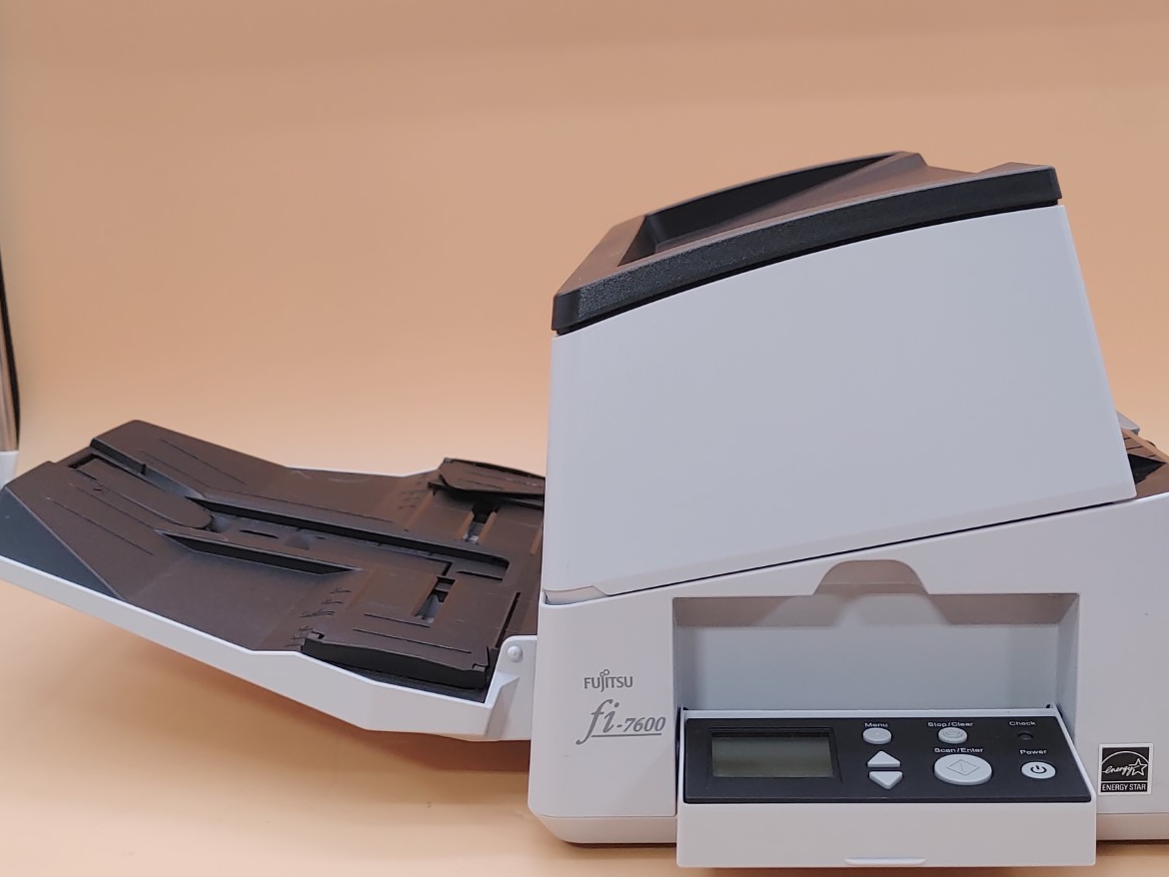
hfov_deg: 39.6
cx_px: 634
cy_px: 521
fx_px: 1621
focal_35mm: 48
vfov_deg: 30.2
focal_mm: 4.36
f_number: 1.8
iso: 50
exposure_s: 1/63
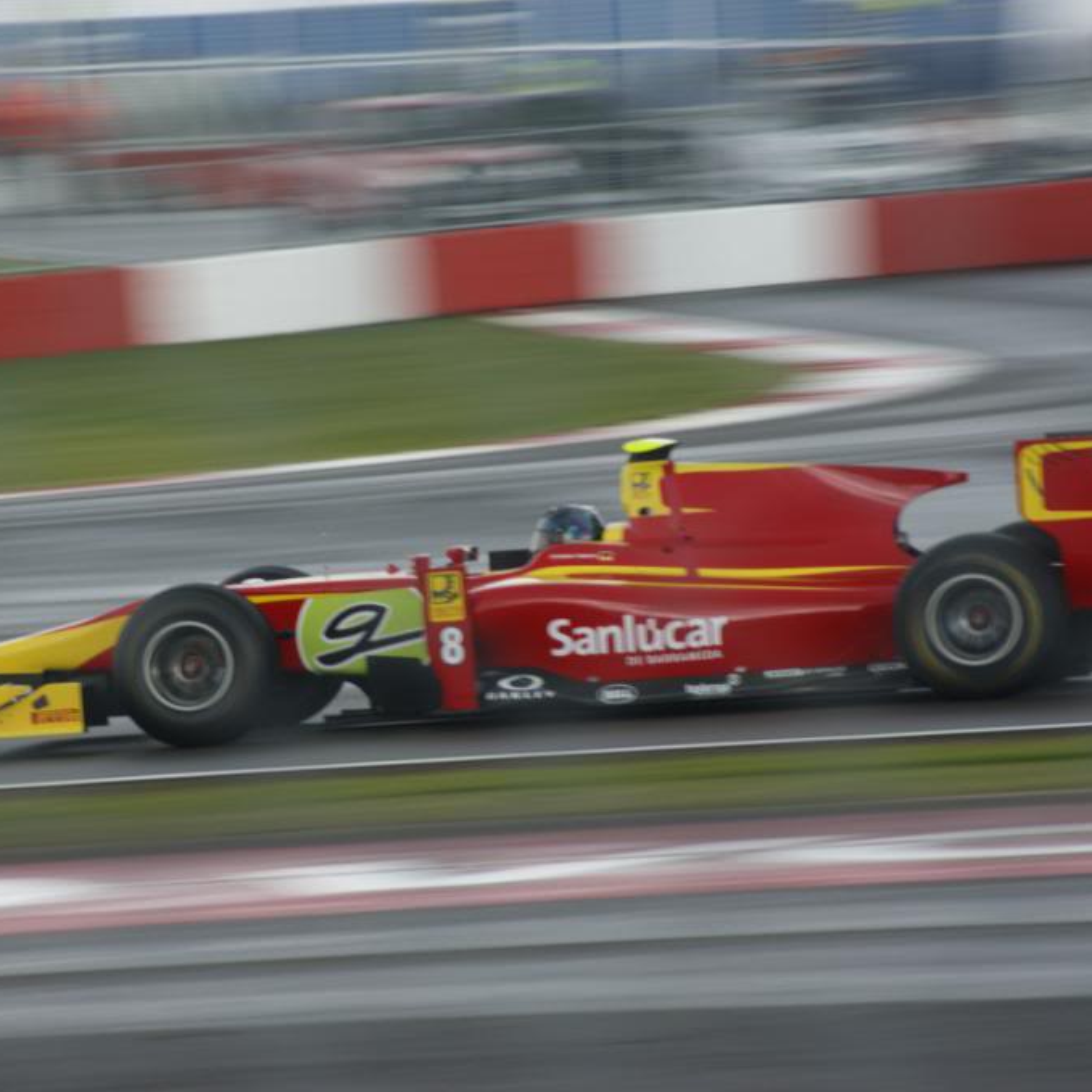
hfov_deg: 4.6
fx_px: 13741
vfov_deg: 4.6
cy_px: 545
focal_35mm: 385
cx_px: 403
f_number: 7.1
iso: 200
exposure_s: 1/100
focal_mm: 200
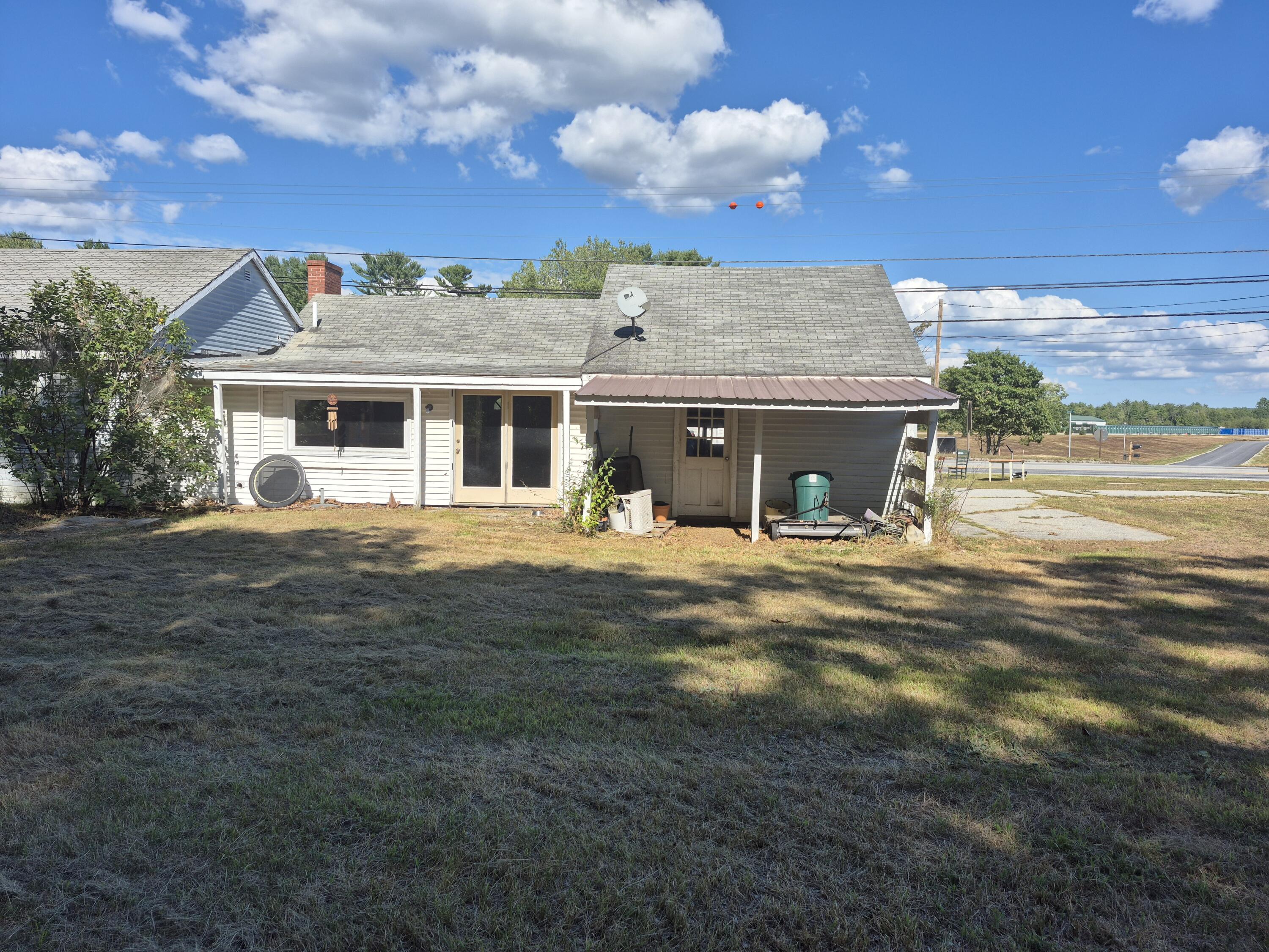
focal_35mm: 23
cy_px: 476
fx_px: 843
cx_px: 634
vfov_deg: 58.9
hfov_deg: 73.9
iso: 25
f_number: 1.8
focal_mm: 5.4
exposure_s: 1/1824
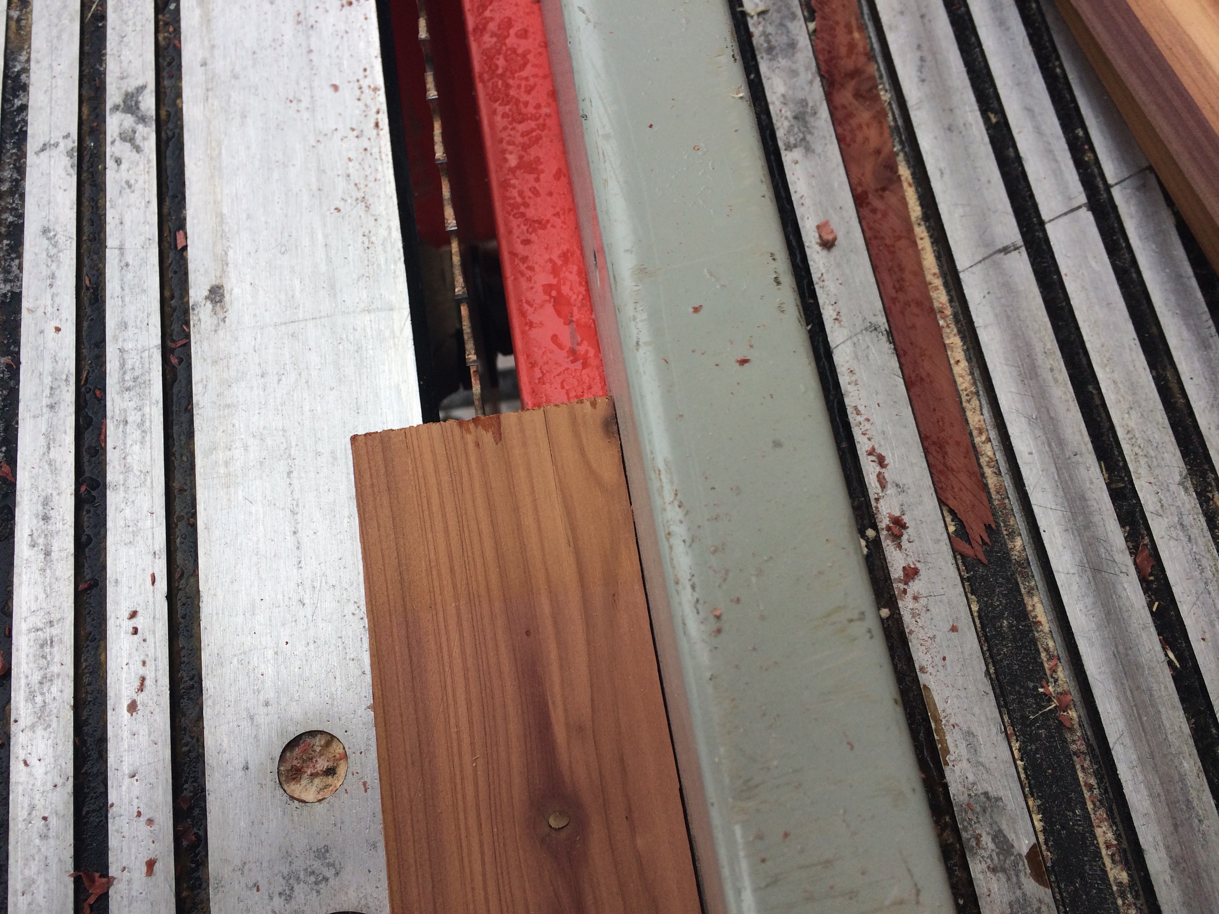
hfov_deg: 61.7
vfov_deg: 48.2
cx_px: 610
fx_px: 1021
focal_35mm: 29
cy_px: 457
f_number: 2.2
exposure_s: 1/285
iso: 32
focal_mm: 4.15
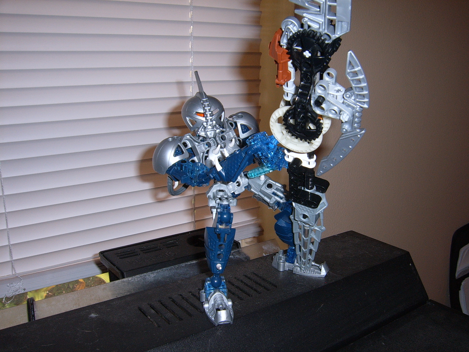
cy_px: 176
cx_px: 234
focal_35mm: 35
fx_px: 474
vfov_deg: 40.7
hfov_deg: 52.6
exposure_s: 1/30
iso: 69
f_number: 5.8
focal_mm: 5.8
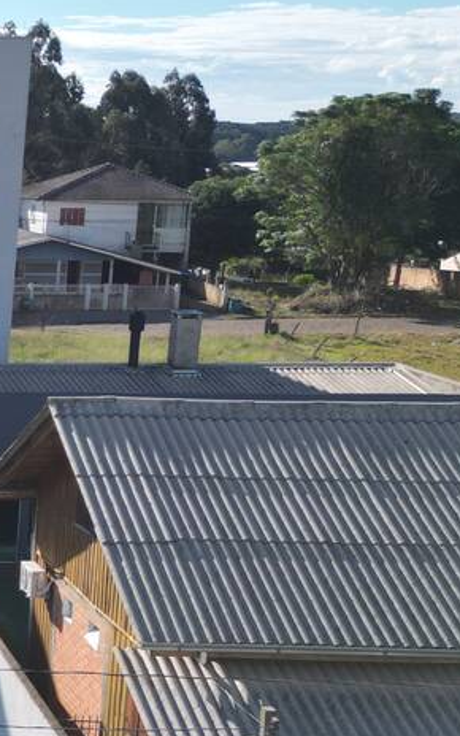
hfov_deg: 13.8
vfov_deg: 26.0
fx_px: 1585
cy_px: 492
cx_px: -482
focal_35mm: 79
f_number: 1.7
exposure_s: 1/4000
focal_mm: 6.72
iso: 130
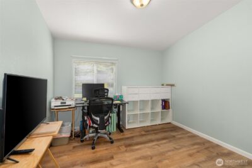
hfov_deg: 96.7
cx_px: 126
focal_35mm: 16
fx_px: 112
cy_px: 84
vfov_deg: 73.8
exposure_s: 1/3
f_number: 9
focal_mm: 16
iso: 500
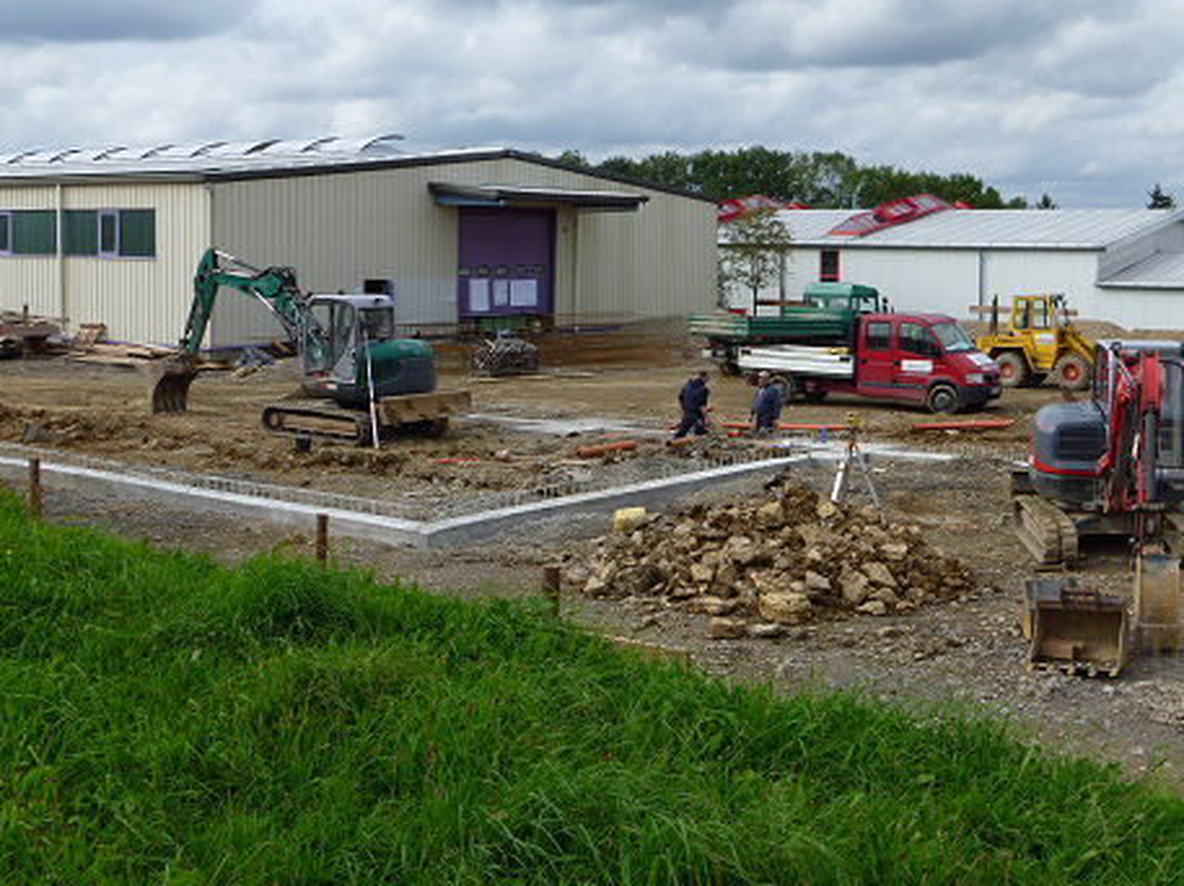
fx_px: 1572
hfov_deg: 40.9
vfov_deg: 31.3
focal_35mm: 46
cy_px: 329
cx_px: 759
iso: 80
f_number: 5.6
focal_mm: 6.3
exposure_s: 1/200
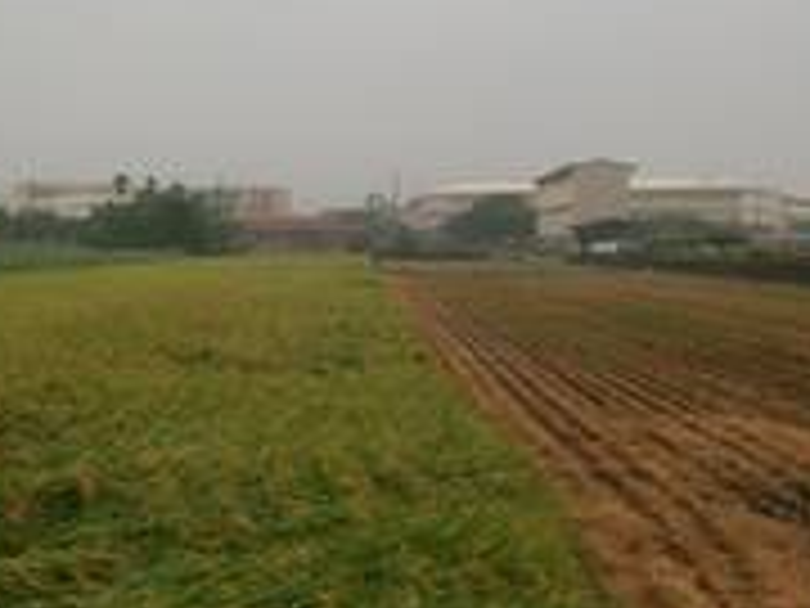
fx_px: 1591
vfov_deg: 21.5
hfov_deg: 27.6
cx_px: 94
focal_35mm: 68
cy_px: 189
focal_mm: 5.7
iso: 80
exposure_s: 1/500
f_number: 5.5
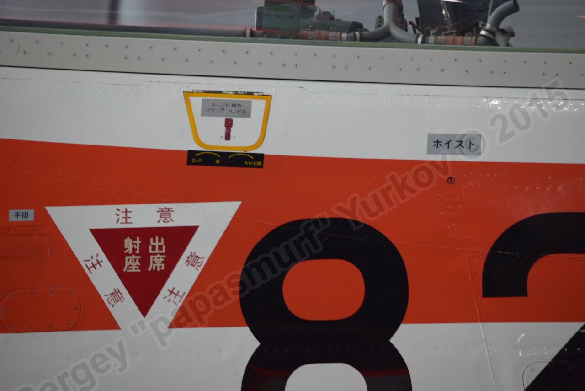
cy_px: 196
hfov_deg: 7.4
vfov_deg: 5.0
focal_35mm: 278
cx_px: 292
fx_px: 4512
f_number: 5
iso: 450
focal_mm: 185
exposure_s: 1/60
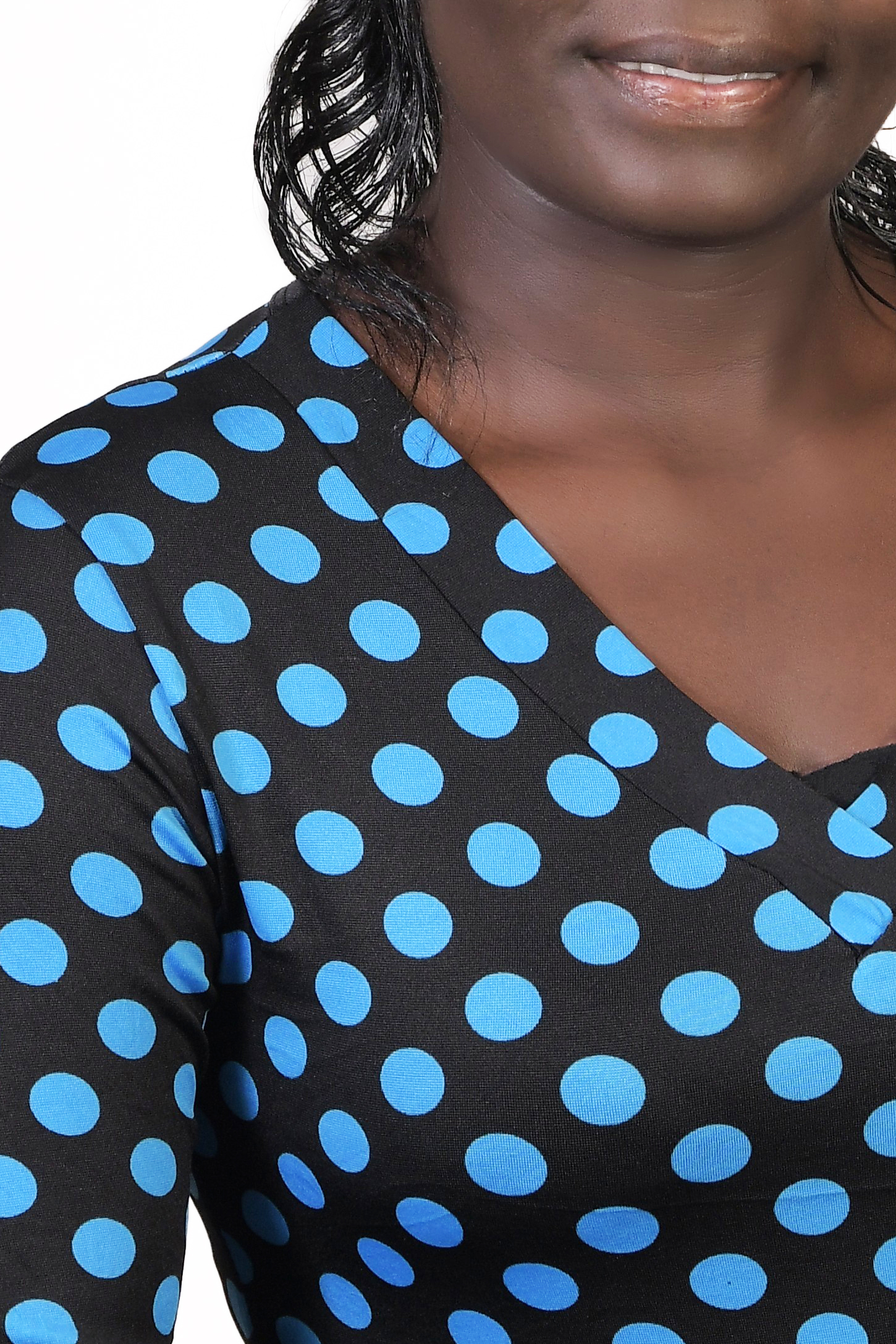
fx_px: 8887
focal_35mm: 238
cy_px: 577
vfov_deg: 8.7
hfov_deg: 5.8
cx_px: 737
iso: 250
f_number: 7.1
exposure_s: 1/125
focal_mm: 62
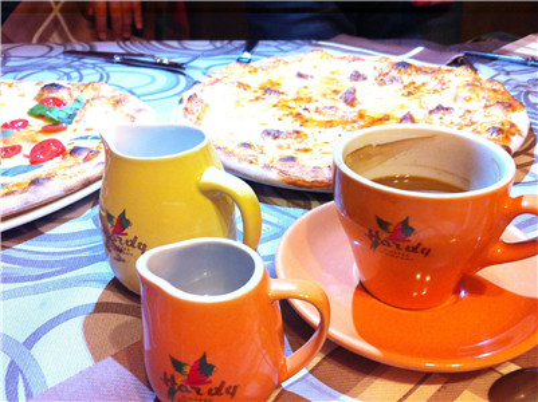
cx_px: 269
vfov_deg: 40.6
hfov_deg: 52.7
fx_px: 543
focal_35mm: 35
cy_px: 201
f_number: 2.8
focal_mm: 3.85
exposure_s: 1/15
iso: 250
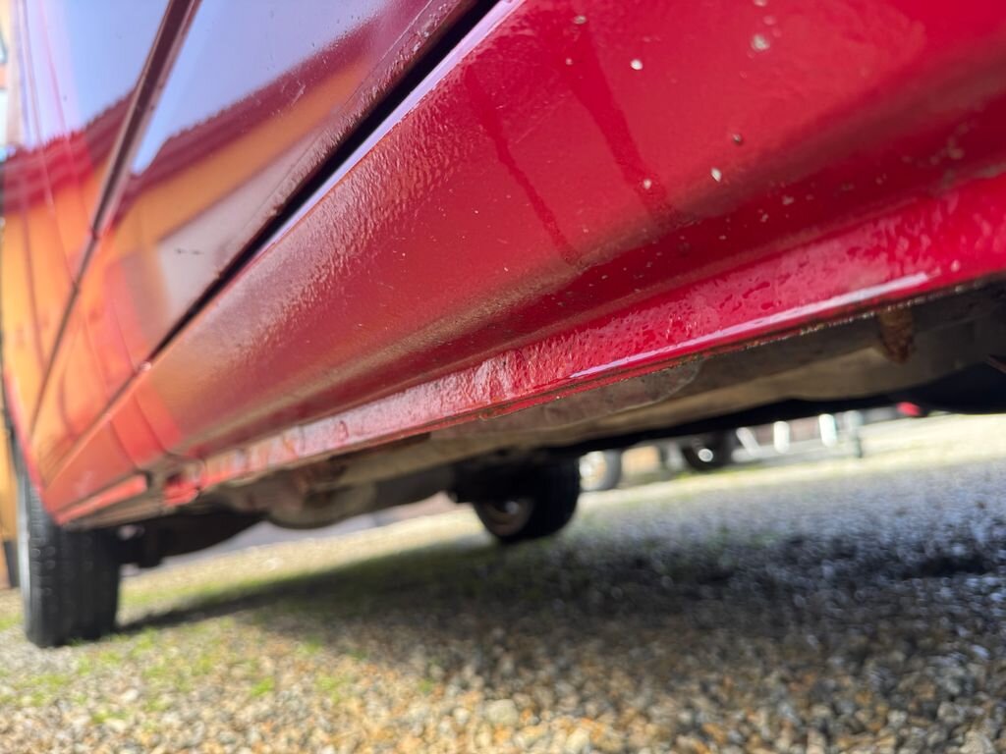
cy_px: 377
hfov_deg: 71.6
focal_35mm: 24
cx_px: 503
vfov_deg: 56.8
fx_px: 697
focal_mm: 6.76
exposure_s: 1/354
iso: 80
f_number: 1.78
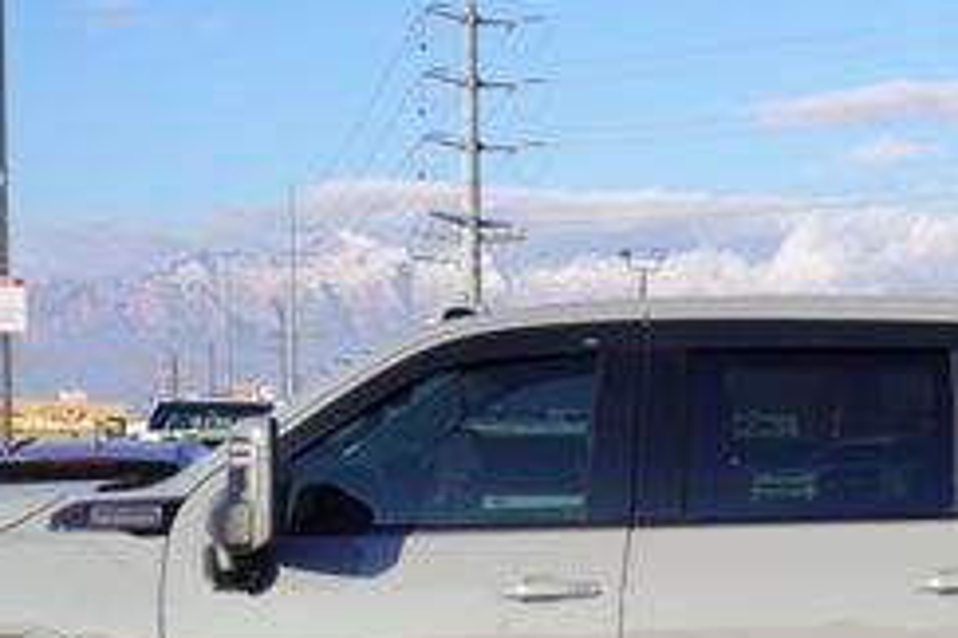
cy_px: 744
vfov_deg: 15.2
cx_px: 781
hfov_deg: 23.0
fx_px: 2315
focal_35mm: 87
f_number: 7.1
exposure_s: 1/200
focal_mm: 22
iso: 100
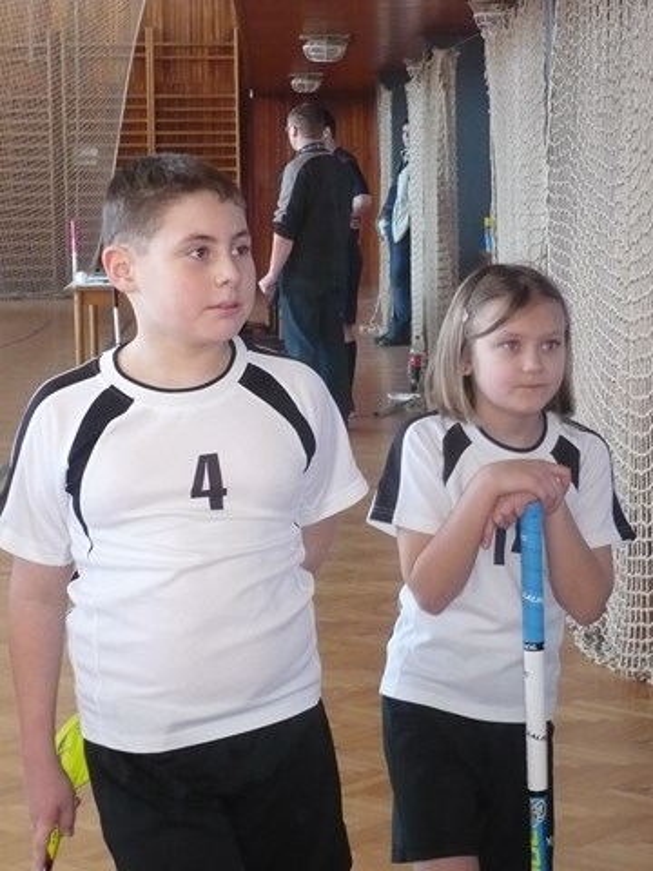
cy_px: 436
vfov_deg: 21.8
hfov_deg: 16.4
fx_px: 2264
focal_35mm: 90
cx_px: 326
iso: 400
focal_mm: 10.9
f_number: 3.9
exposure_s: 1/30
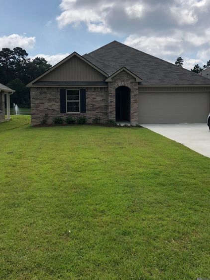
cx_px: 105
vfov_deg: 55.1
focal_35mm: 33
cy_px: 117
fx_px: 267
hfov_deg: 42.9
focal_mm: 3.99
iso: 20
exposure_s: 1/3436
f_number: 1.8
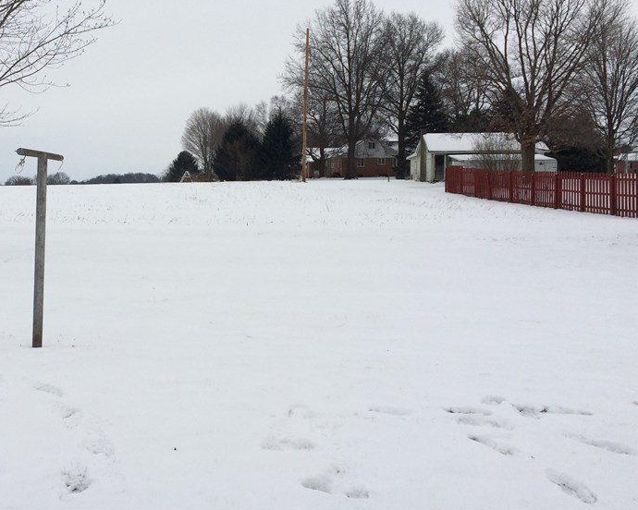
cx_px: 171
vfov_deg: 35.5
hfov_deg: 42.7
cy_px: 195
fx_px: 793
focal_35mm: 42
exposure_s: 1/5882
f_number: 2.2
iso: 40
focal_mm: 4.15
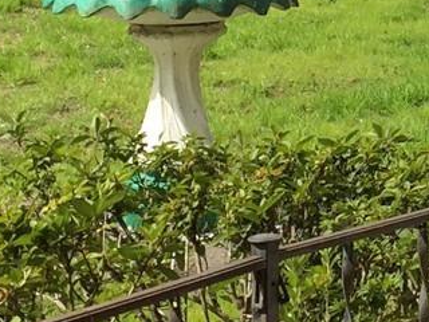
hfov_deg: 12.9
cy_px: -192
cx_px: 626
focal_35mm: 145
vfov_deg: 9.9
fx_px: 1797
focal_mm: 4.15
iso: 32
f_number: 2.2
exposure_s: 1/1319
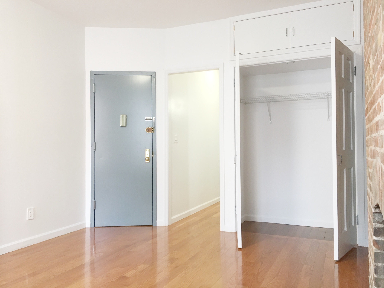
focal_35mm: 29
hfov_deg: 61.7
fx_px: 322
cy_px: 144
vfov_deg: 48.2
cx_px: 192
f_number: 2.2
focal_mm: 4.15
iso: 80
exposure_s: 1/30
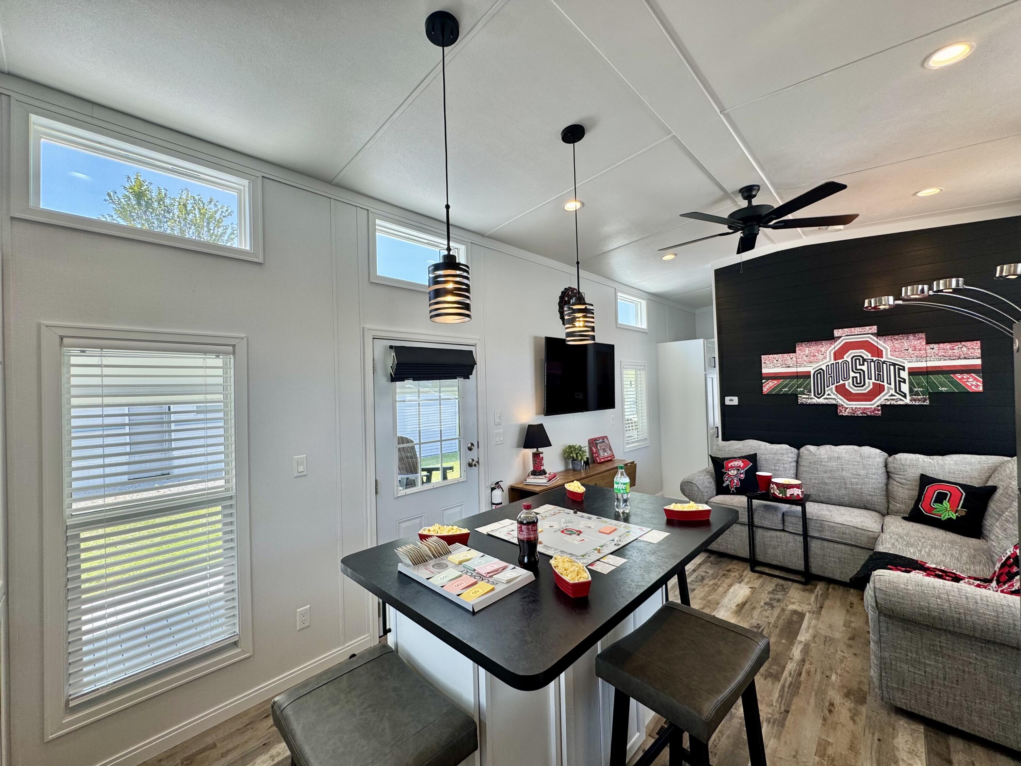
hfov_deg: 102.1
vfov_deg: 85.7
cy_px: 383
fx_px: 413
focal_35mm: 14
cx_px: 510
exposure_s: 1/155
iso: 40
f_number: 2.2
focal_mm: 2.22
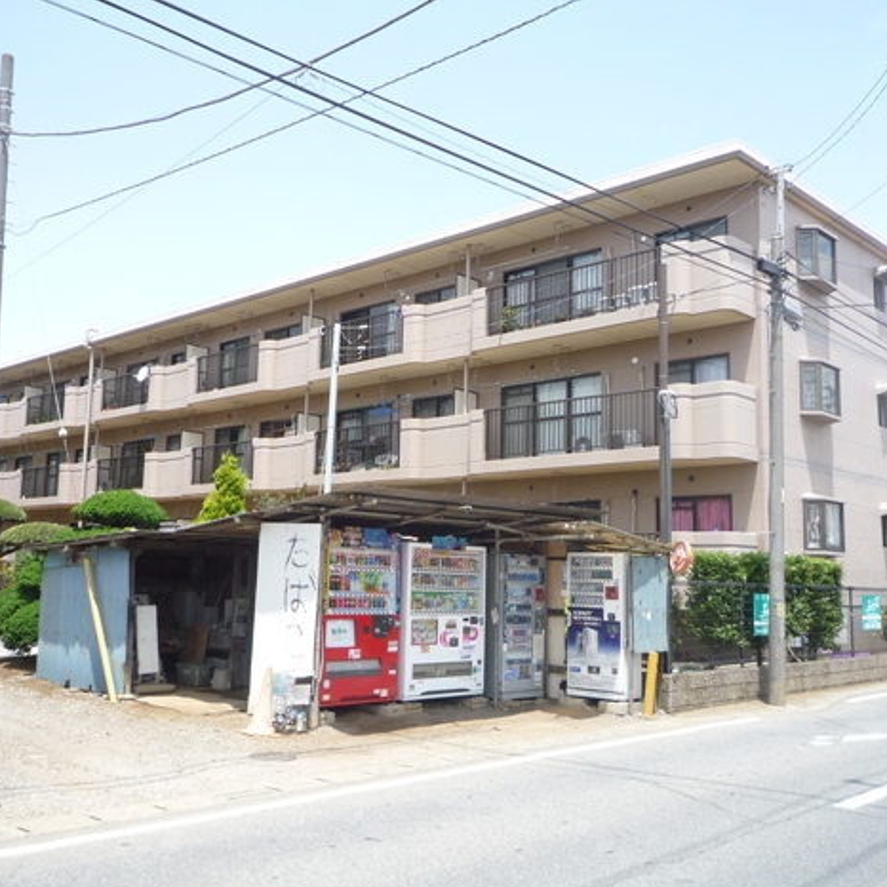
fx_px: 986
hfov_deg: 48.4
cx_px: 413
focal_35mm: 34
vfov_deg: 48.4
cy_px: 455
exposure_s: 1/500
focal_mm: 4.4
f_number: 3.5
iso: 100
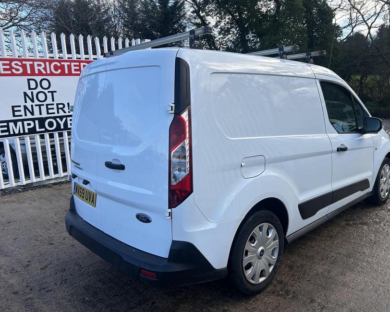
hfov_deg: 62.2
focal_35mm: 28
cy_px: 152
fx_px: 323
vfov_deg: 51.5
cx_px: 203
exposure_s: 1/1468
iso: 50
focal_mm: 5.7
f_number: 1.5
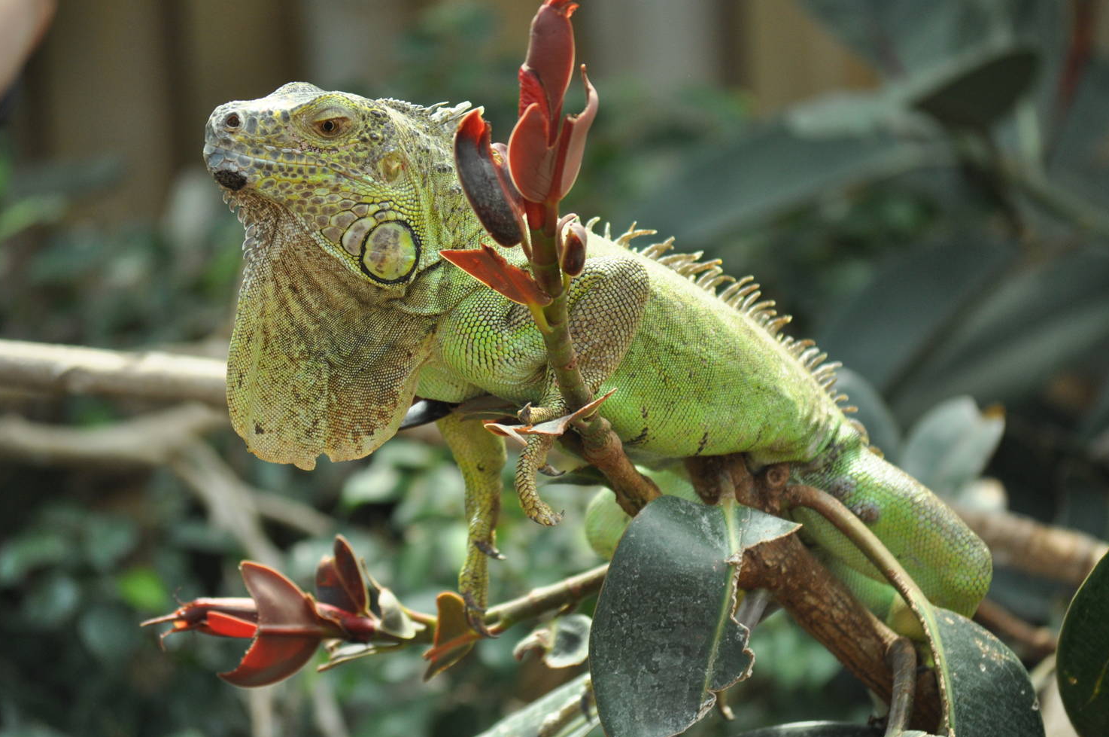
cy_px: 364
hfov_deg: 10.1
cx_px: 573
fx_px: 6263
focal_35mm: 204
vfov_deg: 6.7
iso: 500
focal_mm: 125
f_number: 4.8
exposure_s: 1/640
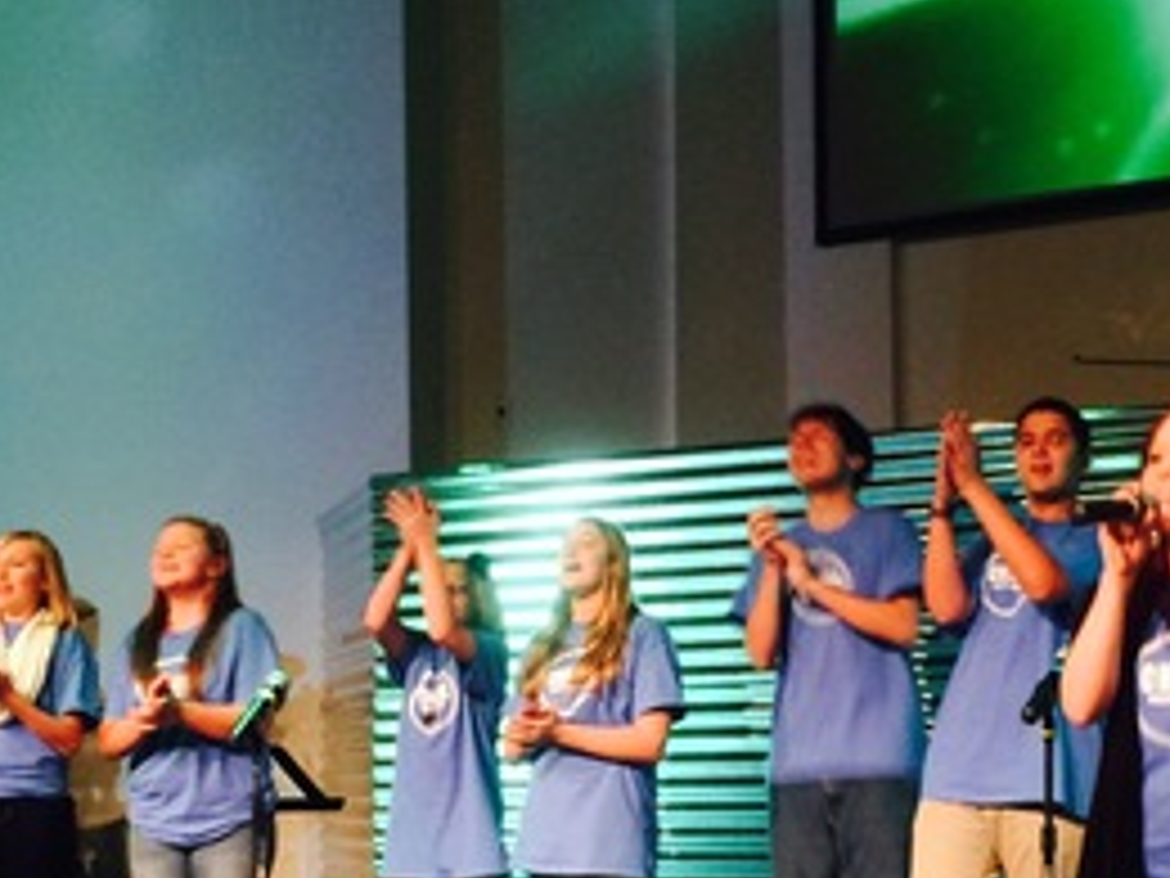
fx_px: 2805
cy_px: 711
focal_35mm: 83
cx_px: 720
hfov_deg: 23.5
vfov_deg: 17.6
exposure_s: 1/30
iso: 125
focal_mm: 4.12
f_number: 2.2
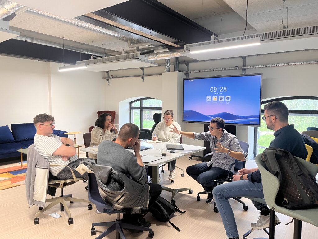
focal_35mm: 26
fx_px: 239
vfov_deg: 53.1
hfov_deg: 67.3
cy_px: 120
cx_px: 159
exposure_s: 1/50
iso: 100
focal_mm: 5.1
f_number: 1.6
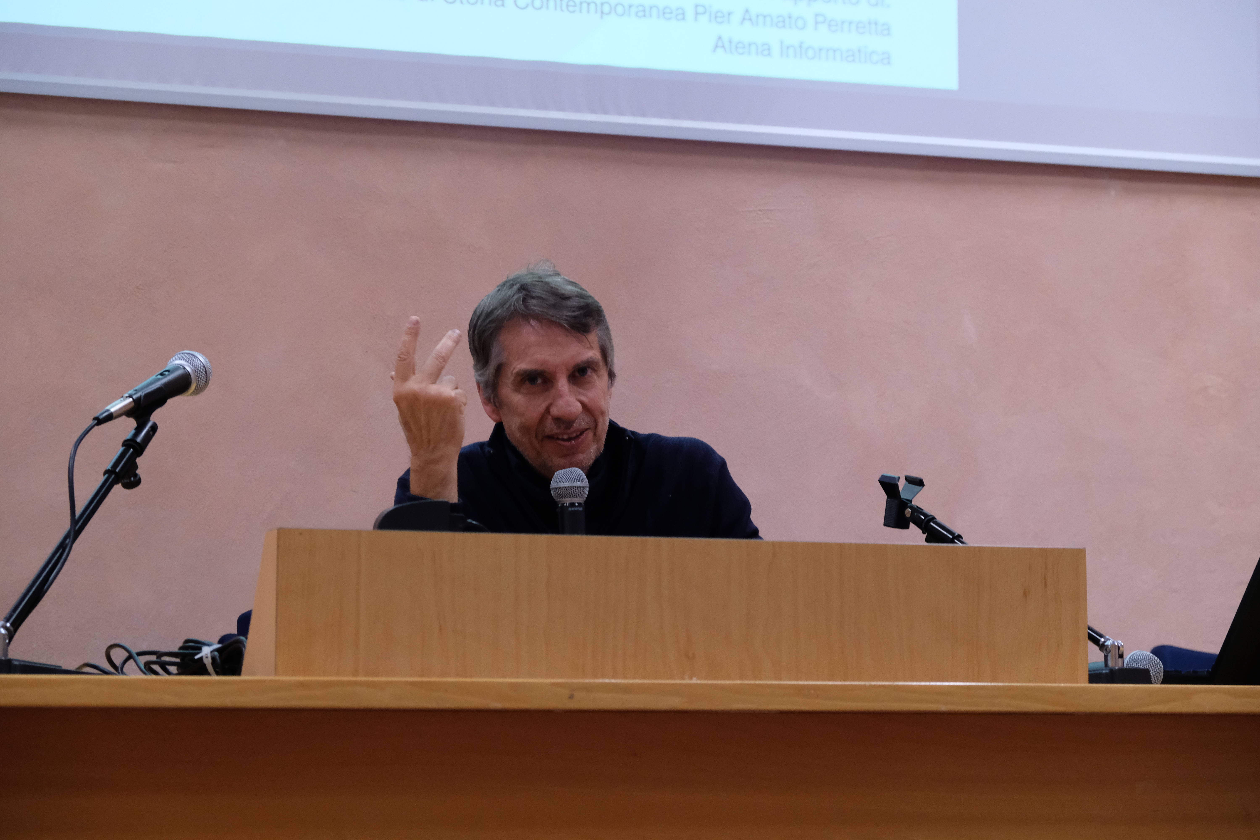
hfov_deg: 24.5
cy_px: 420
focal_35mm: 83
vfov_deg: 16.5
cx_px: 630
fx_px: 2905
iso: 3200
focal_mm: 55
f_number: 5
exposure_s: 1/60
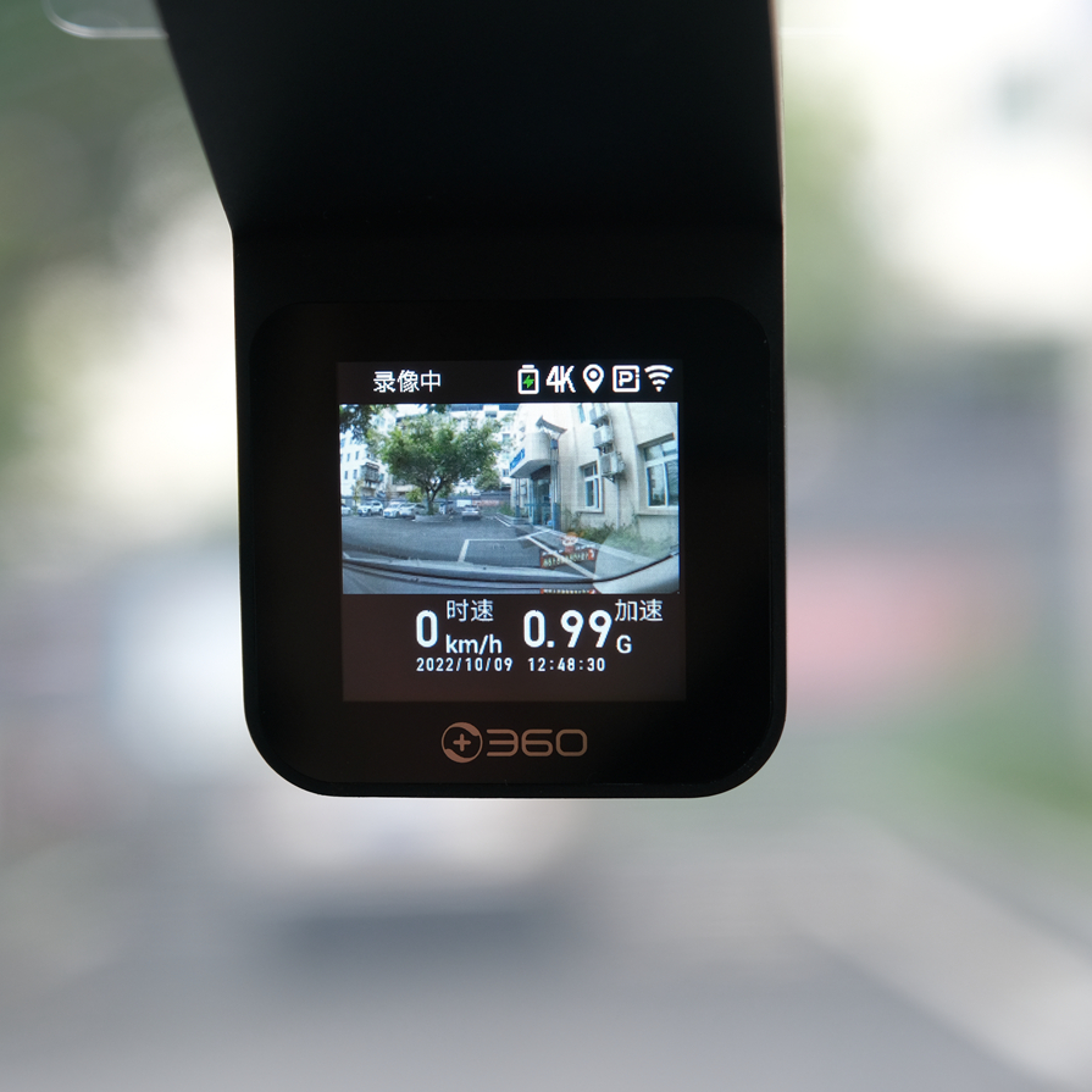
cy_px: 544
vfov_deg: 21.1
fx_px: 2927
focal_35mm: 82
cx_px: 508
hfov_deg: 21.1
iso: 320
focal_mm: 42.9
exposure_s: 1/60
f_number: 4
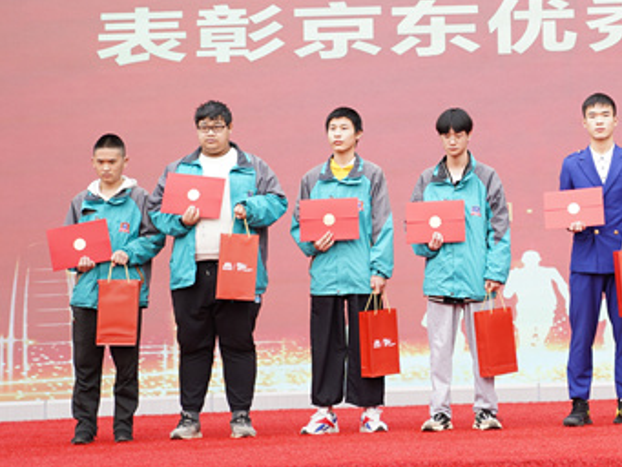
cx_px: 553
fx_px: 2319
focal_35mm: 129
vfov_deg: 11.4
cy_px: 46
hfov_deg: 15.1
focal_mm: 61
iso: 160
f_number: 3.2
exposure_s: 1/500
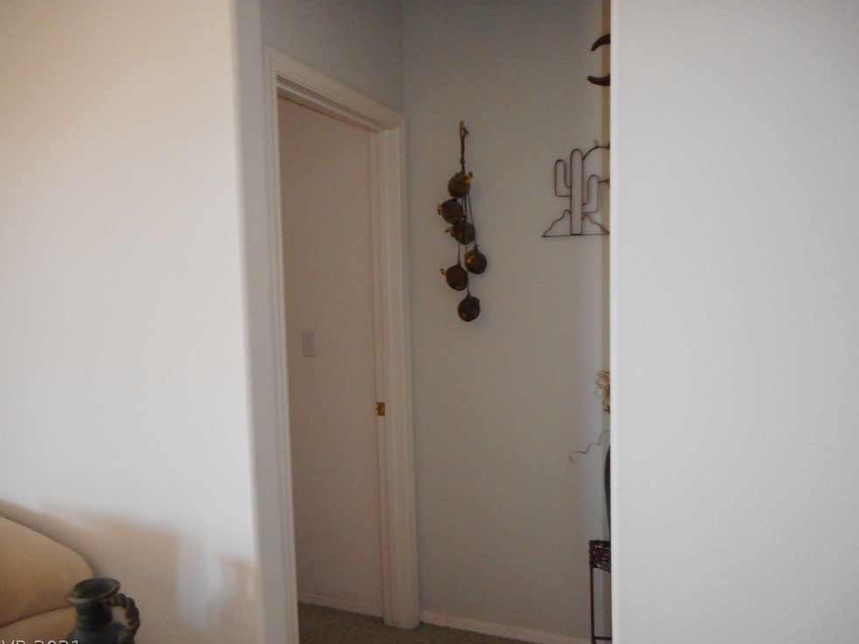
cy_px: 327
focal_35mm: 26
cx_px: 433
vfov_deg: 53.0
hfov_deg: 67.3
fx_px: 645
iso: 400
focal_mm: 4.5
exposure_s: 1/25
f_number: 3.7
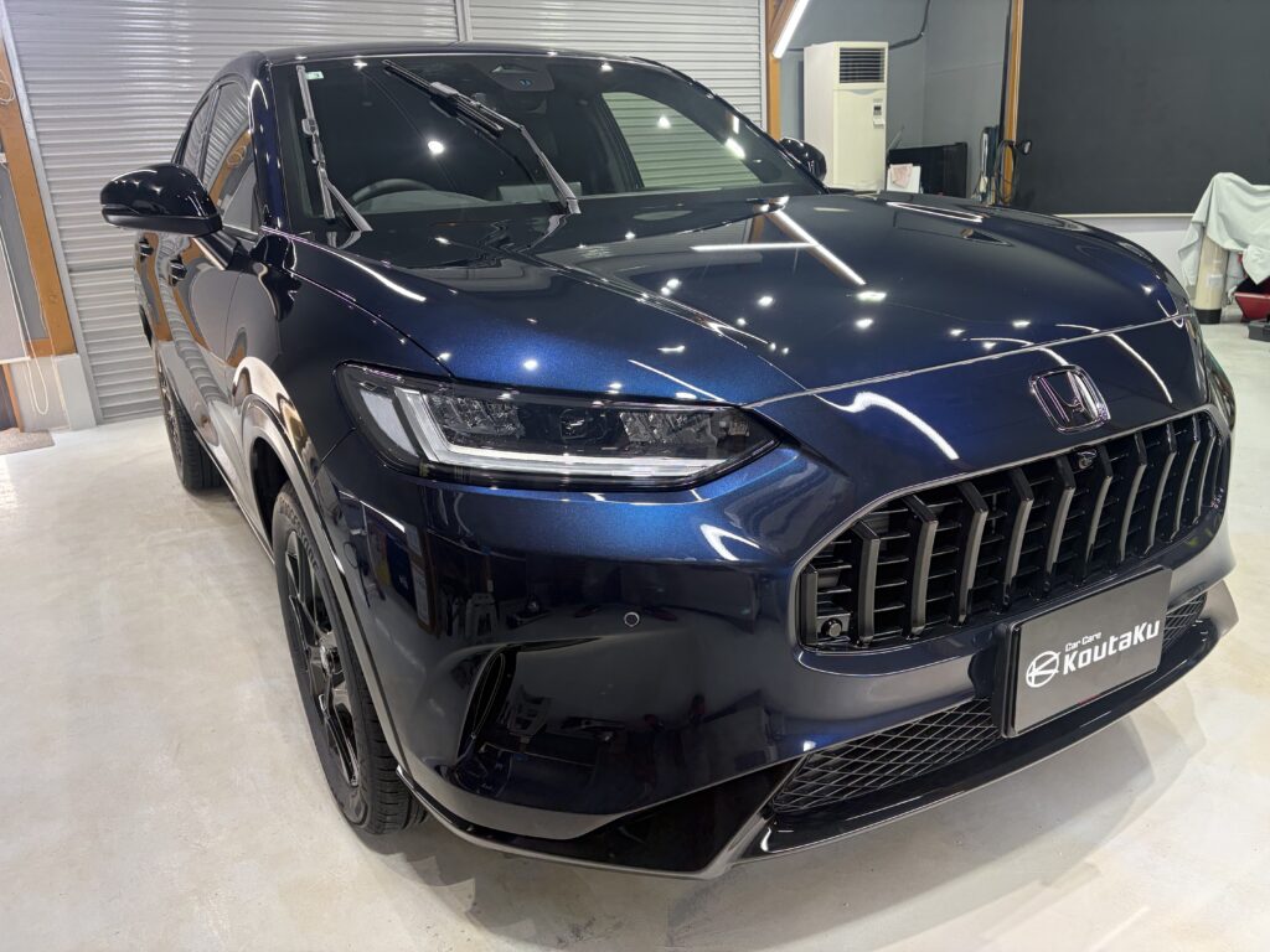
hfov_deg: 67.3
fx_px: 954
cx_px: 635
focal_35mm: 26
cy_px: 476
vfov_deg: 53.1
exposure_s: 1/120
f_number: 1.6
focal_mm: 5.96
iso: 125
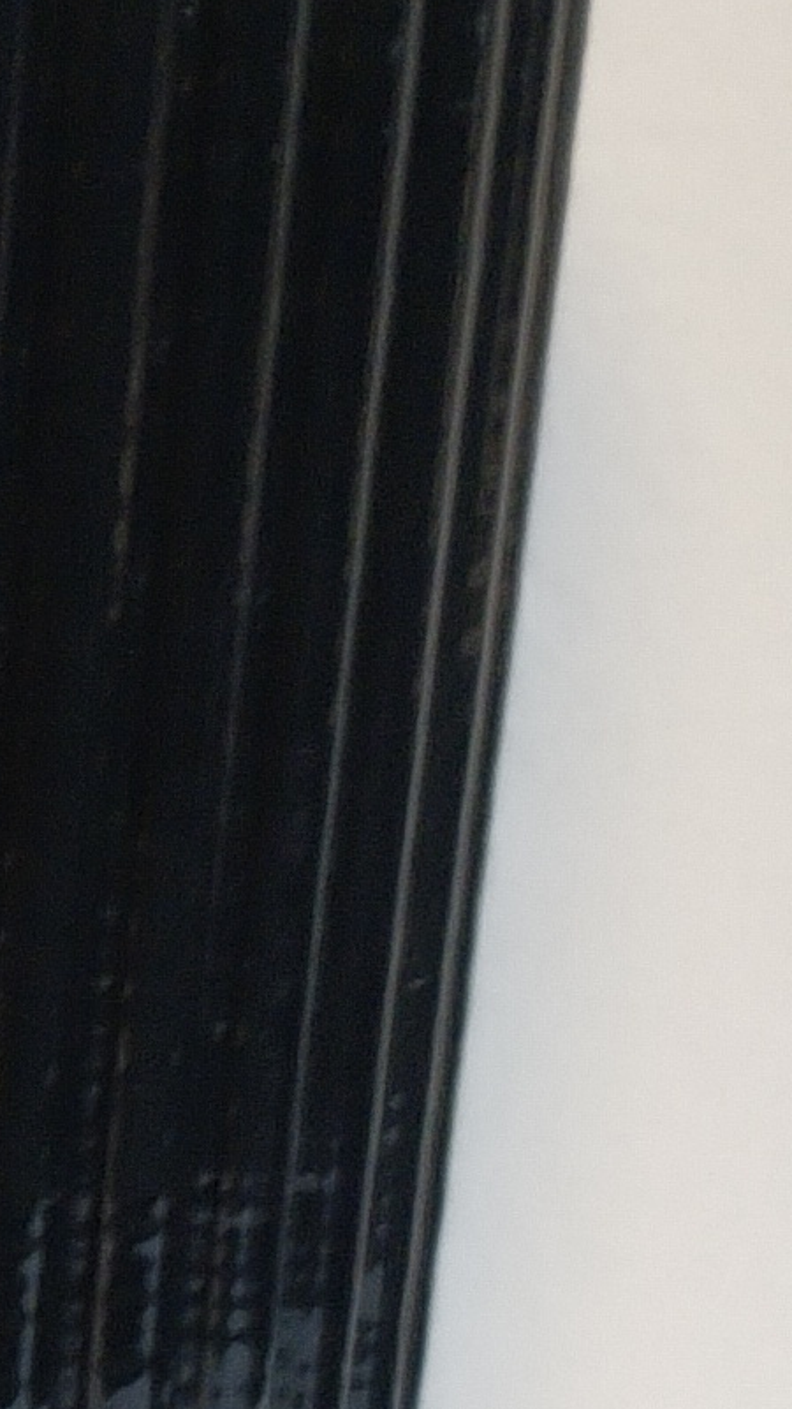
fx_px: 6795
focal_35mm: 182
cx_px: -1082
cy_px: 1252
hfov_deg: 6.4
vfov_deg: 11.8
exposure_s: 1/30
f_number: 1.8
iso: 395
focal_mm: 4.75
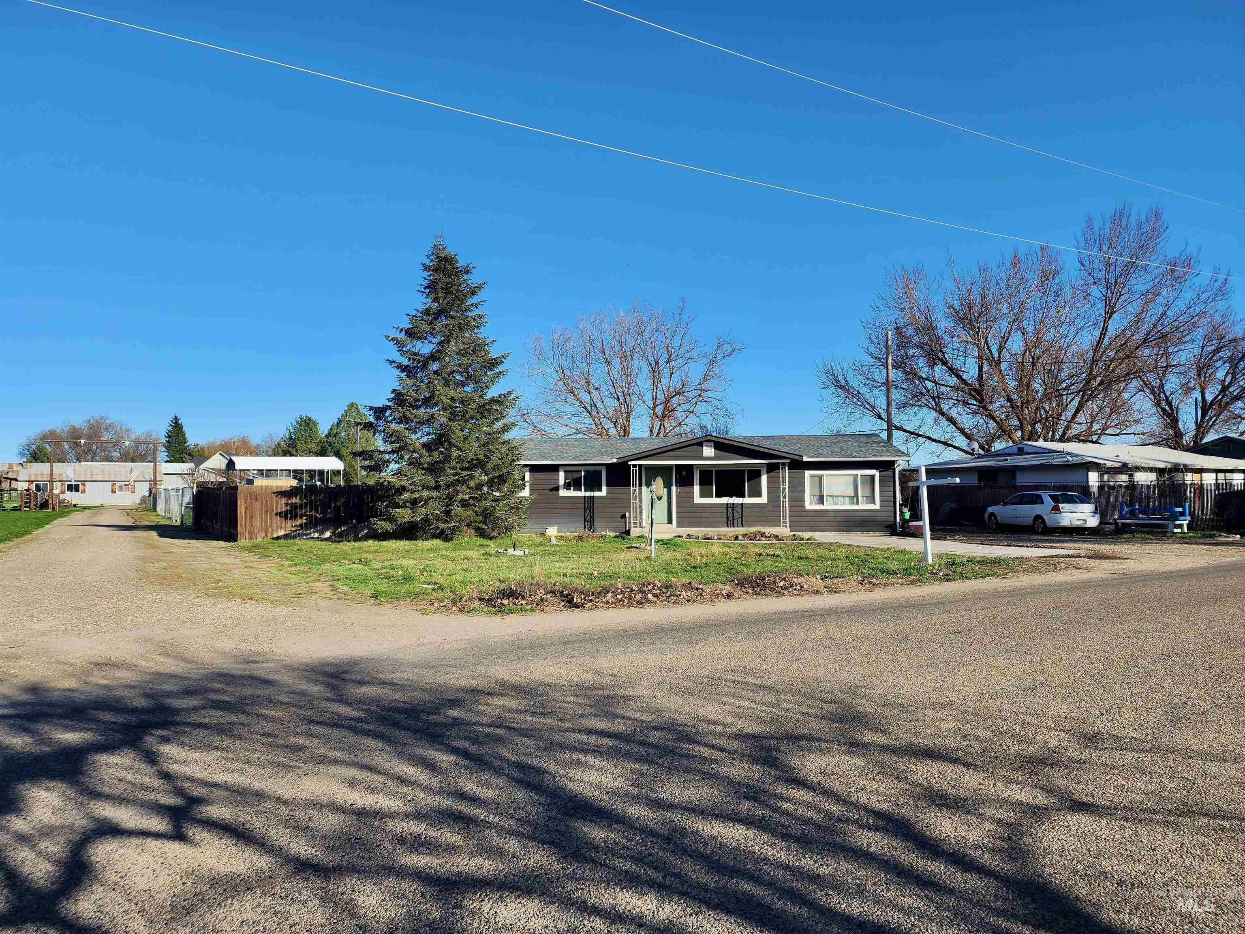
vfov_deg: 58.9
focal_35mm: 23
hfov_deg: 73.9
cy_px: 467
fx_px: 827
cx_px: 622
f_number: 1.8
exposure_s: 1/814
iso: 12
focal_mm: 6.4
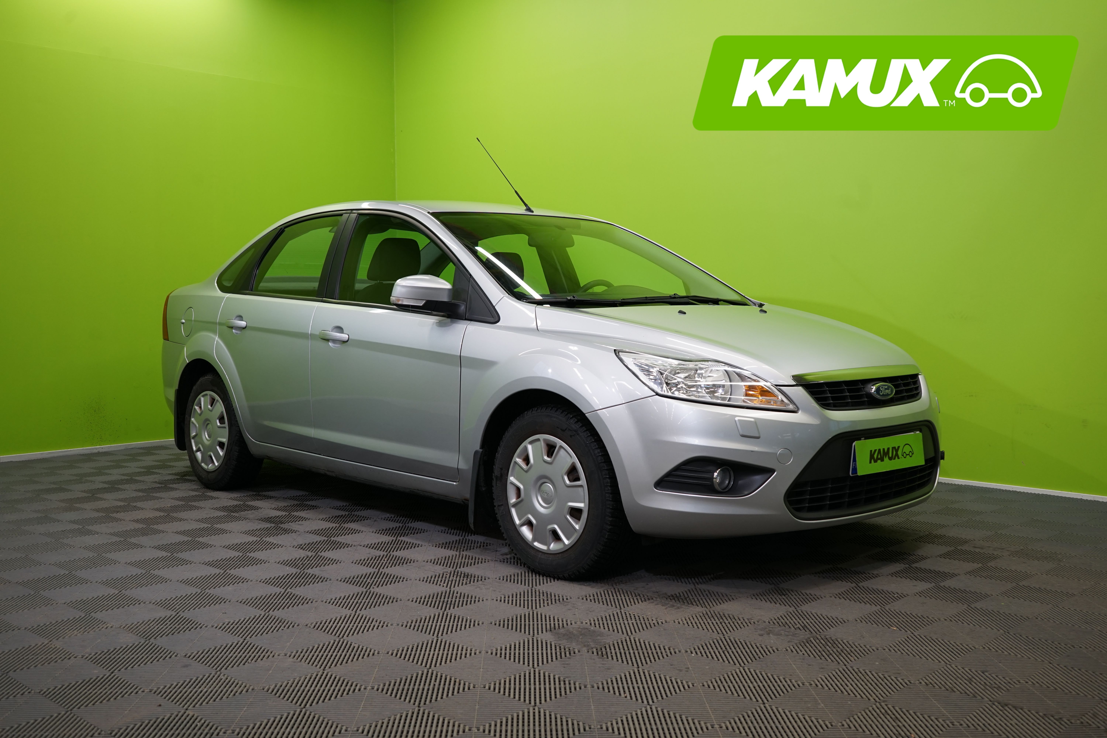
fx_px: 1107
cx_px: 554
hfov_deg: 53.1
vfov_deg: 36.9
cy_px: 369
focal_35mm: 36
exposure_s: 1/40
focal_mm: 36
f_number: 6.3
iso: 500
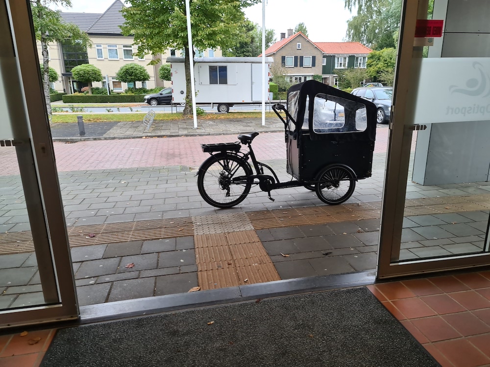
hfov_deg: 69.4
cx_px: 245
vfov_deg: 54.9
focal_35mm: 25
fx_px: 354
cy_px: 184
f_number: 1.8
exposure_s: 1/100
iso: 64
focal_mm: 7
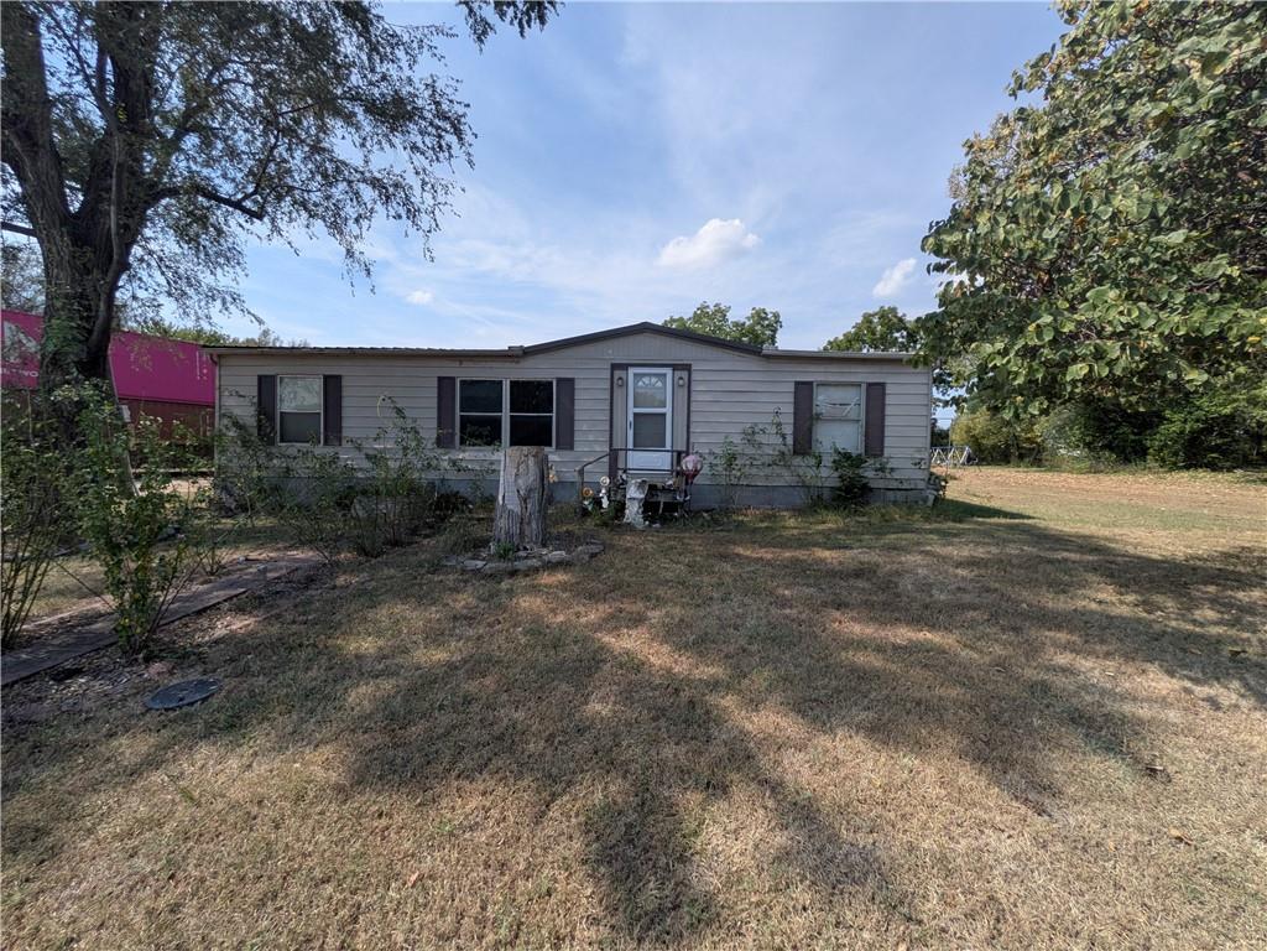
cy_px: 476
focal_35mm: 14
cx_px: 634
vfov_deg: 85.7
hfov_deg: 102.1
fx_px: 512
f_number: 2.2
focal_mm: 1.83
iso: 52
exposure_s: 1/1689
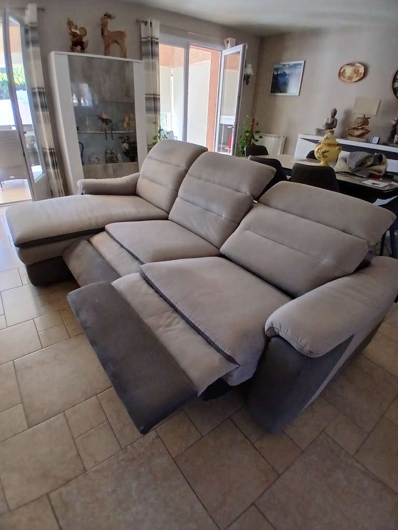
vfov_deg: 91.0
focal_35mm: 17
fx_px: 261
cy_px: 265
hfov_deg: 74.7
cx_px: 199
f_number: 2.2
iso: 160
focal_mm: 1.4
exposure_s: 1/33.3
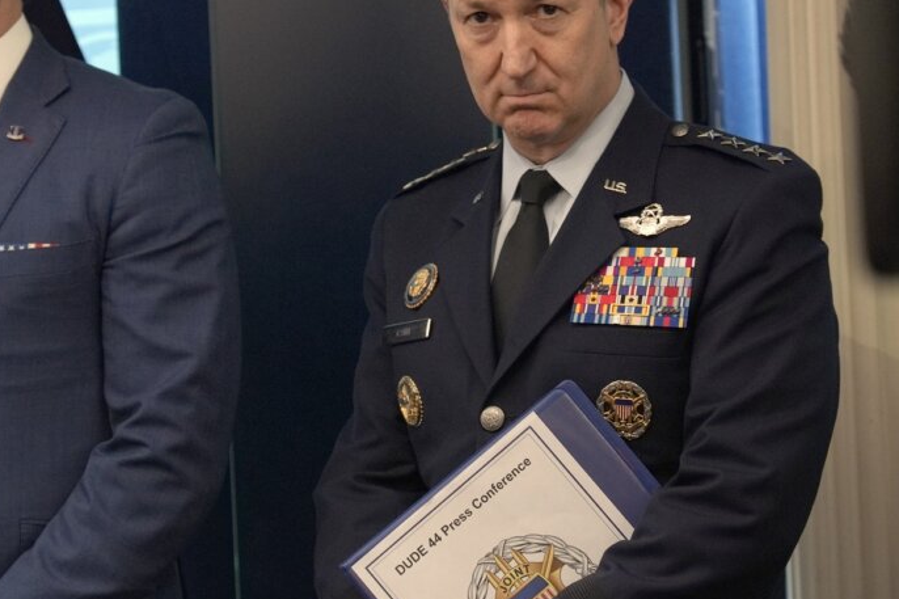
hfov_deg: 18.8
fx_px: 2721
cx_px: 435
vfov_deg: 12.6
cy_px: 225
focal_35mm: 109
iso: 2500
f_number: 4
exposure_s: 1/200
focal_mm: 70
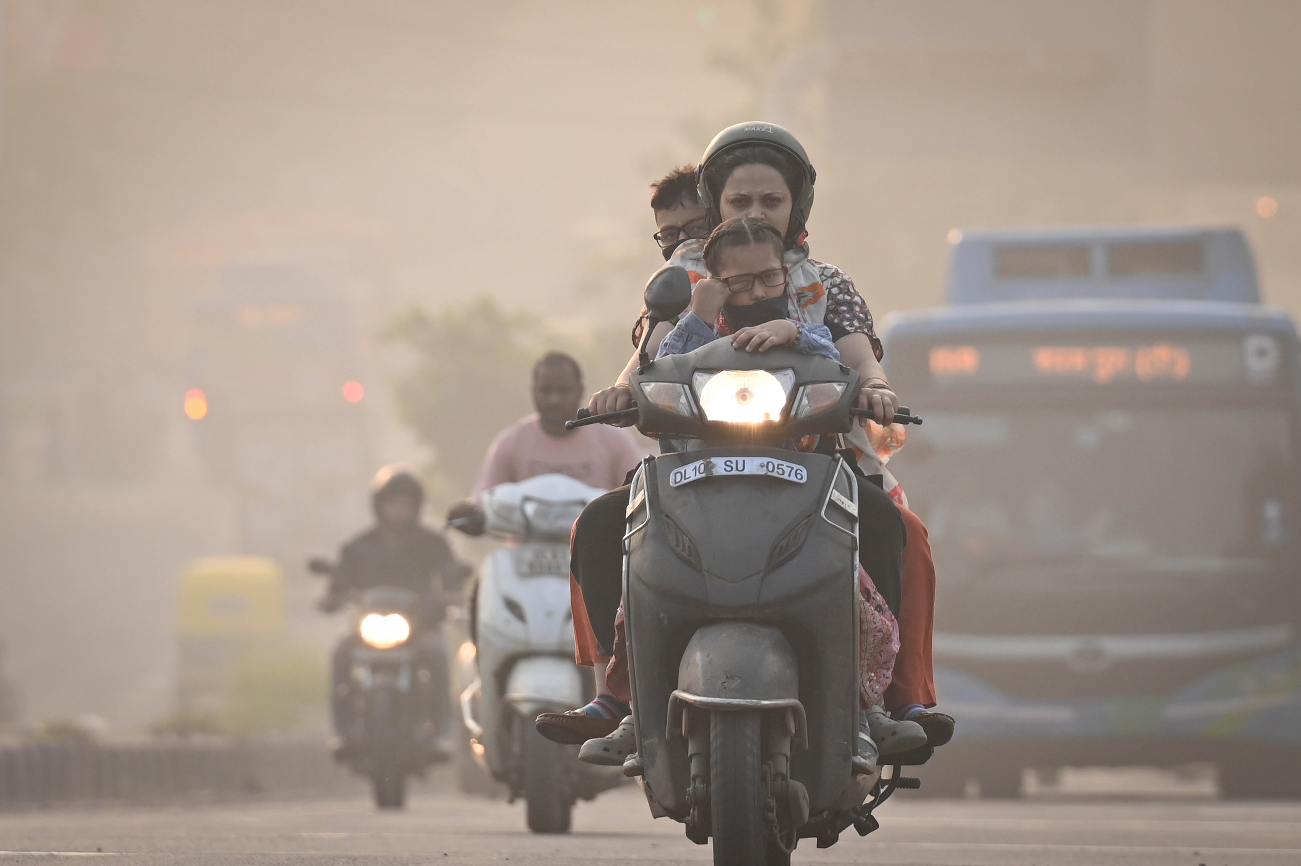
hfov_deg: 6.9
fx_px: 10836
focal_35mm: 300
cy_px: 433
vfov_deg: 4.6
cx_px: 650
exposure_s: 1/500
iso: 160
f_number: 4
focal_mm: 200
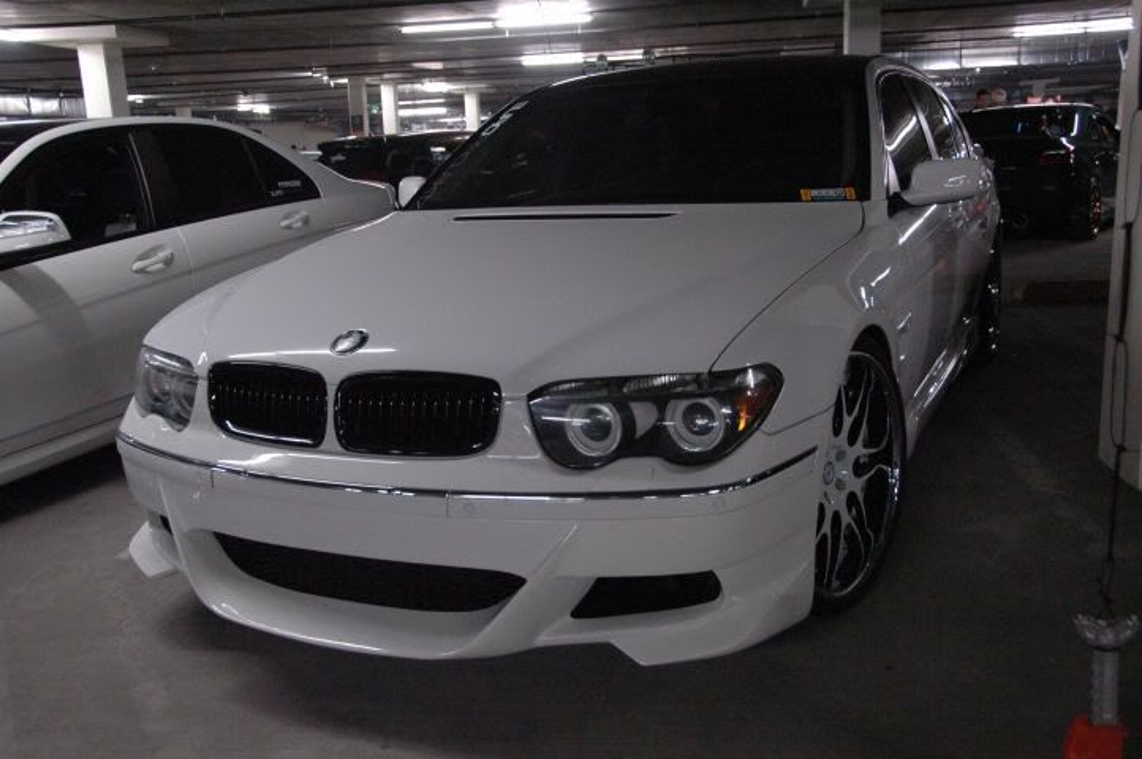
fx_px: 1046
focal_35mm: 33
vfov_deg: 39.9
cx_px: 571
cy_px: 380
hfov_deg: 57.3
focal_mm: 22
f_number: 3.8
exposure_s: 1/30
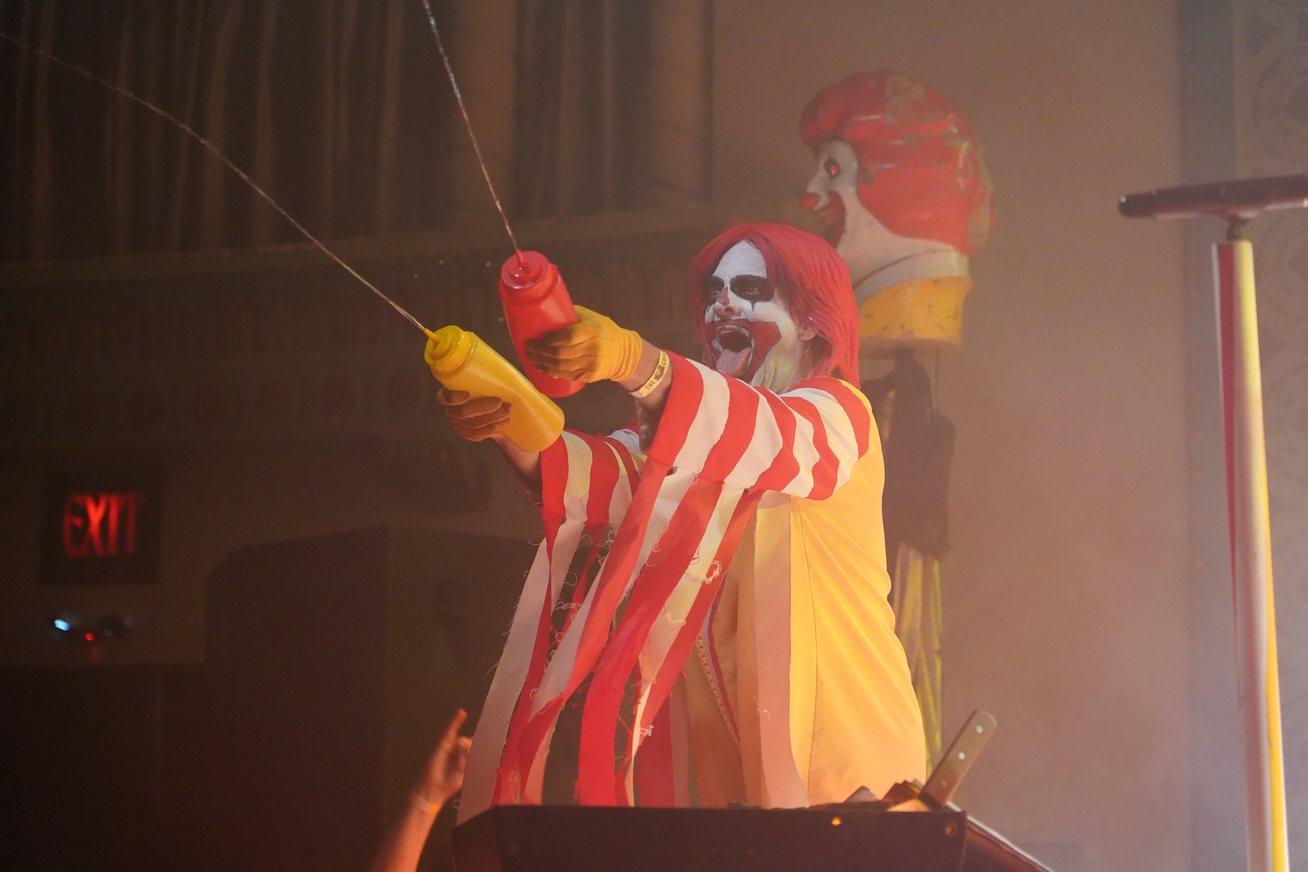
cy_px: 436
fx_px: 3379
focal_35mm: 93
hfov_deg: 21.9
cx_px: 654
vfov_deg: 14.7
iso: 8000
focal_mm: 93
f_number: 4
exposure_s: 1/160
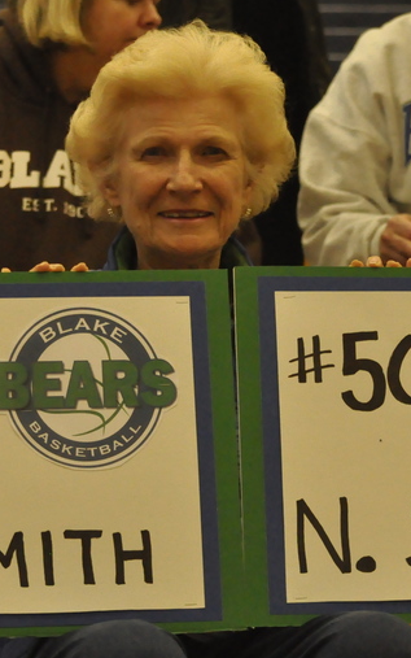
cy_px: 350
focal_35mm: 216
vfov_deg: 9.7
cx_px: 270
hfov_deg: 6.1
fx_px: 3870
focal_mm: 70
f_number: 4.5
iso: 3200
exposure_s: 1/250
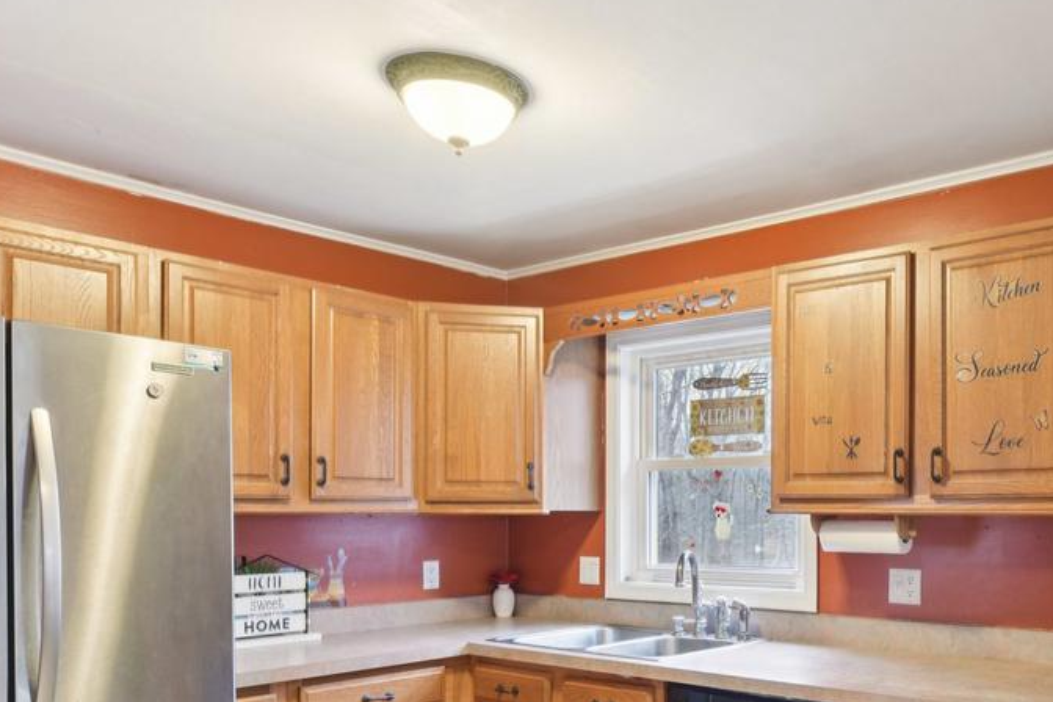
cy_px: 531
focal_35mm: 30
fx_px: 877
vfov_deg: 42.2
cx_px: 834
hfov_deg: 57.6
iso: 400
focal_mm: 14
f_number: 8
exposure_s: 1/3.33
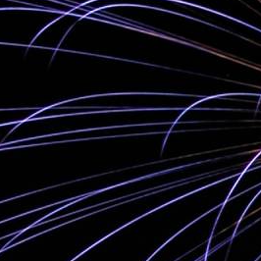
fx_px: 1271
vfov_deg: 11.7
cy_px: 32
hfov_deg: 10.8
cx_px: 499
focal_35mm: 149
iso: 100
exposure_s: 6.03
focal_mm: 8.9
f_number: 8
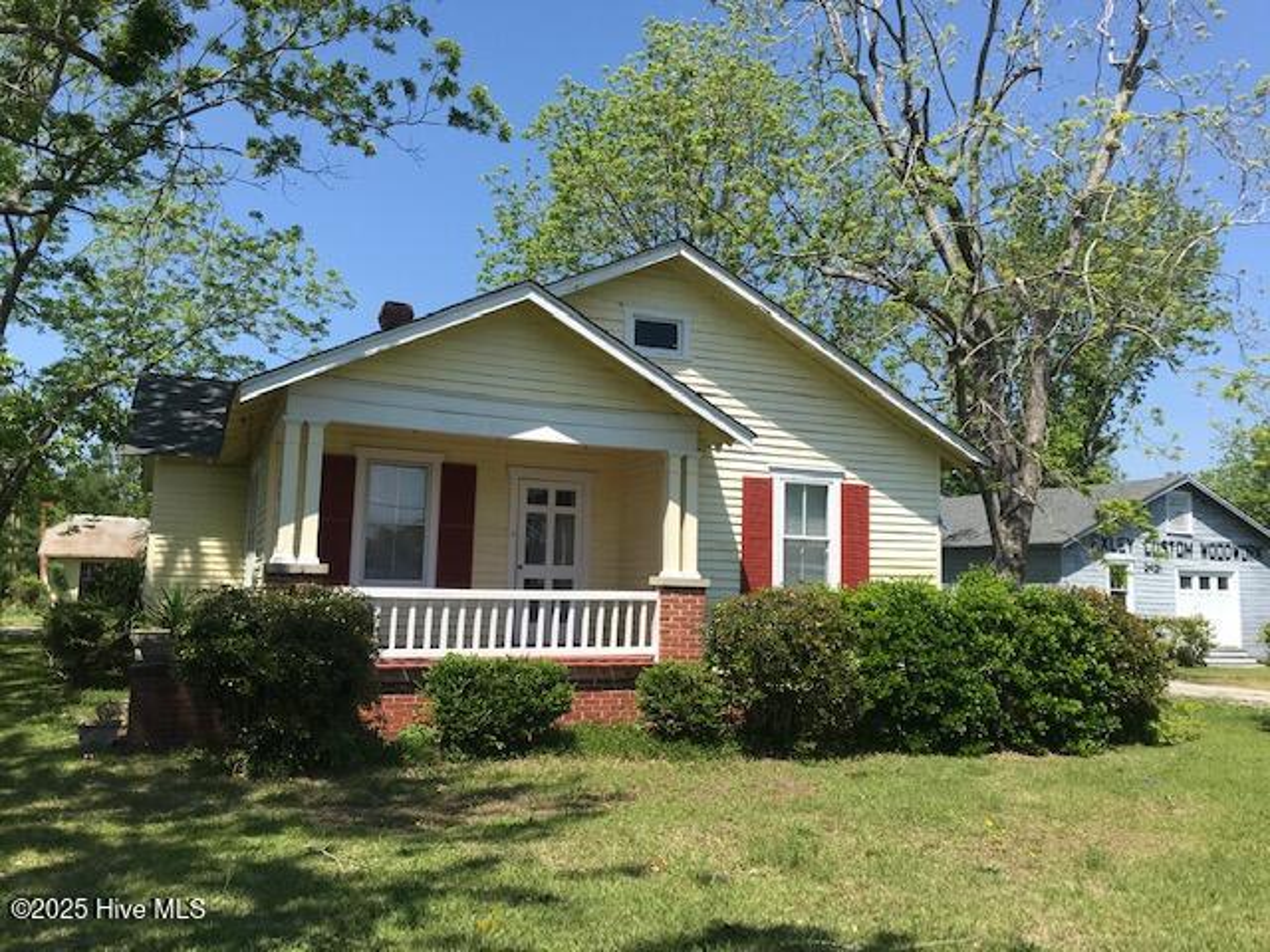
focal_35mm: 28
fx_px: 1027
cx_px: 635
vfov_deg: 49.7
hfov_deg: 63.4
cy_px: 476
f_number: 1.8
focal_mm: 3.99
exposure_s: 1/1953
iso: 20
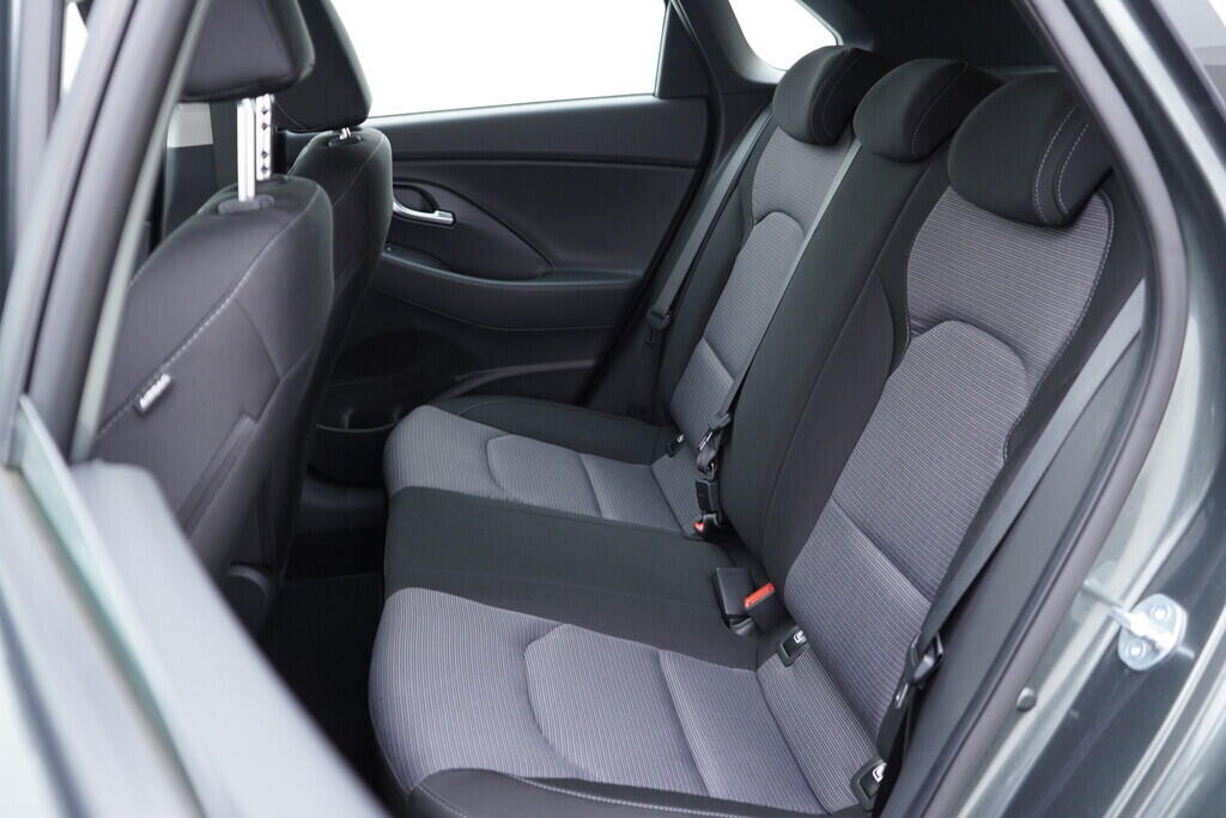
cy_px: 409
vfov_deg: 36.9
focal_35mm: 36
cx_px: 613
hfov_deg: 53.1
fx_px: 1226
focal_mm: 24
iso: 400
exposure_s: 1/40
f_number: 2.8
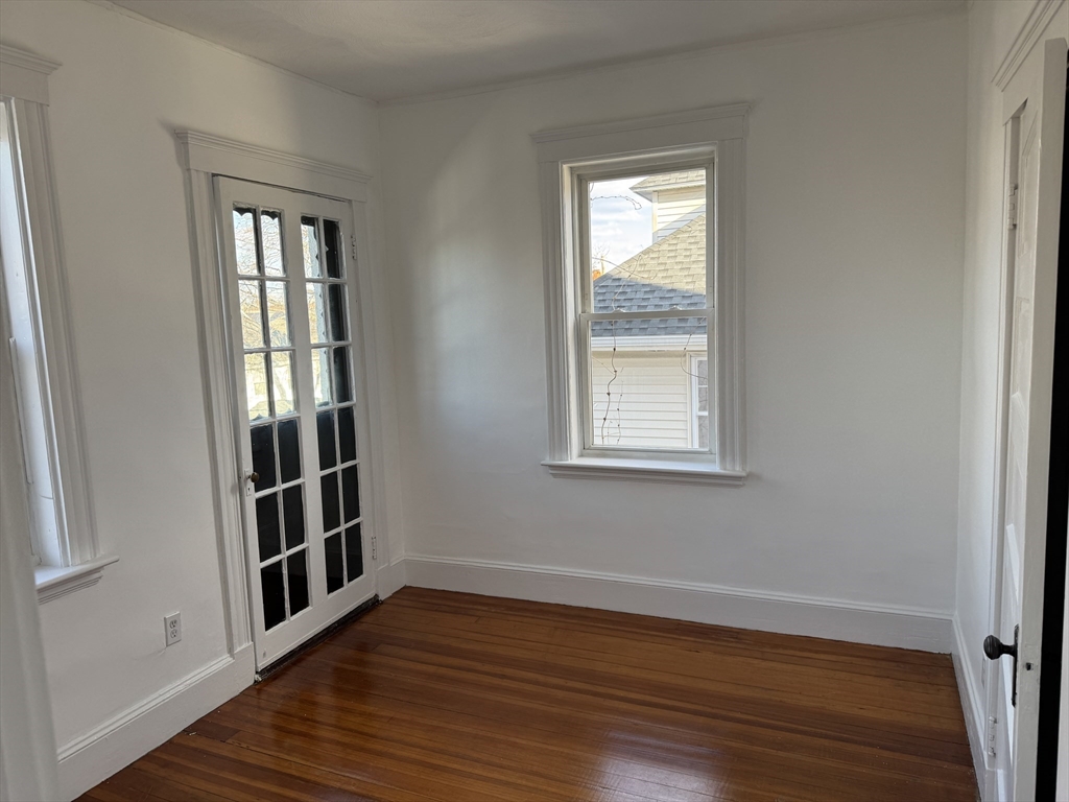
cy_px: 401
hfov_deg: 71.6
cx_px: 534
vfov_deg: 56.8
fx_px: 741
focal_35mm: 24
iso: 64
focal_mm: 6.76
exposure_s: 1/143
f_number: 1.78
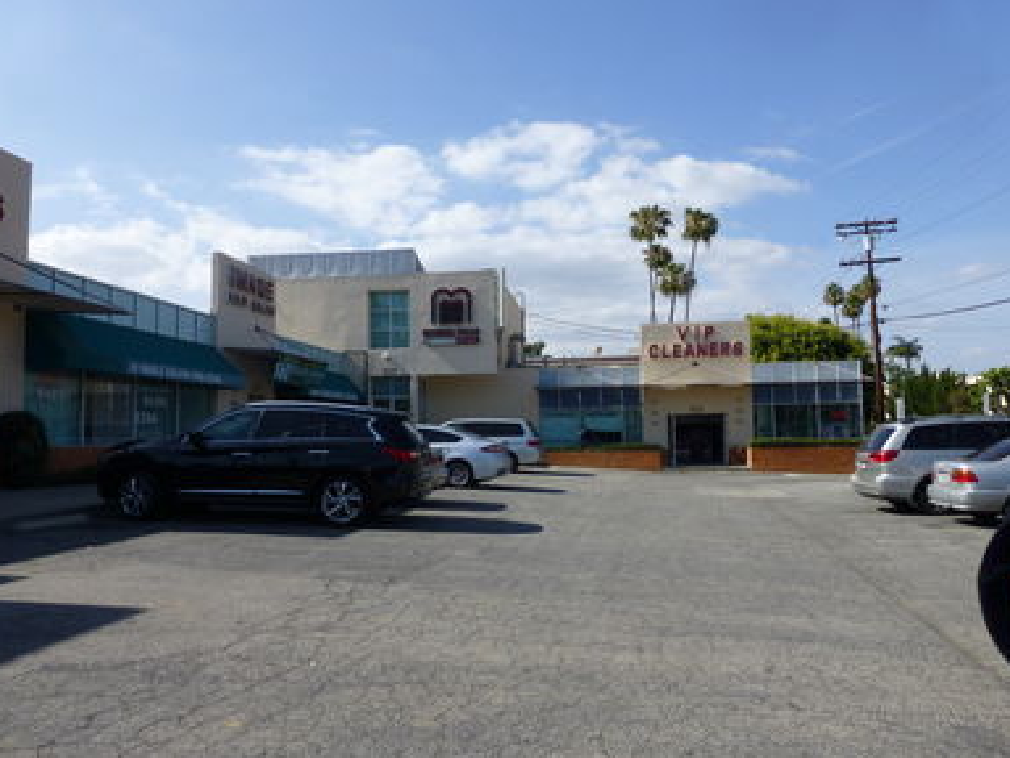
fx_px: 729
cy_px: 384
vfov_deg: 54.9
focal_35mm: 25
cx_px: 497
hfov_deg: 69.4
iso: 100
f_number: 4
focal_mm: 4.3
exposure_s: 1/1000
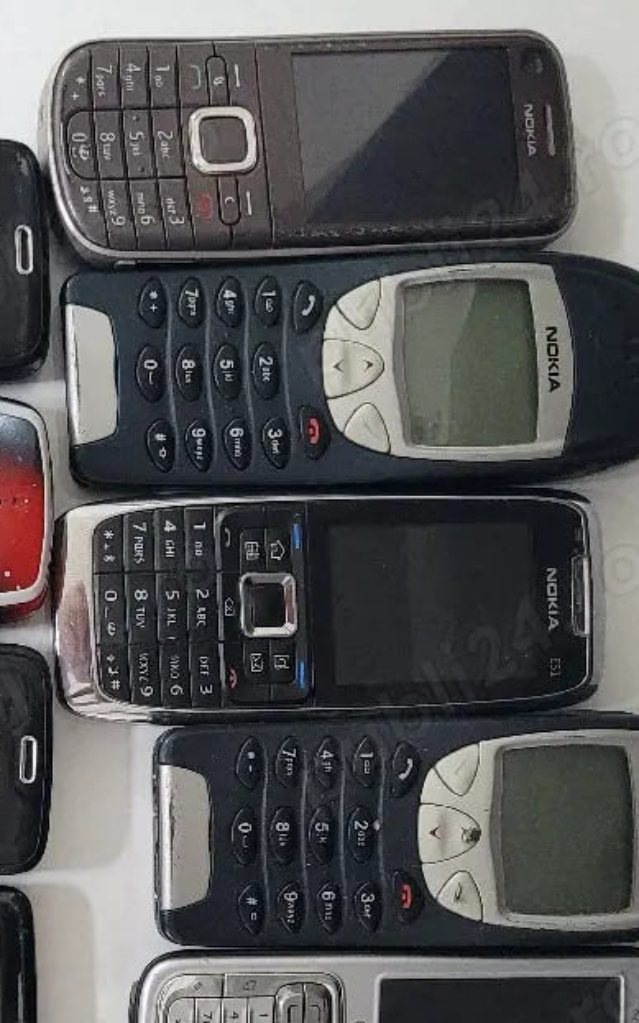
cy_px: 740
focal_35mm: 59
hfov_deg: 21.8
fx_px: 1645
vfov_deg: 34.0
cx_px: 153
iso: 640
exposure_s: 1/50
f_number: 1.8
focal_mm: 5.4
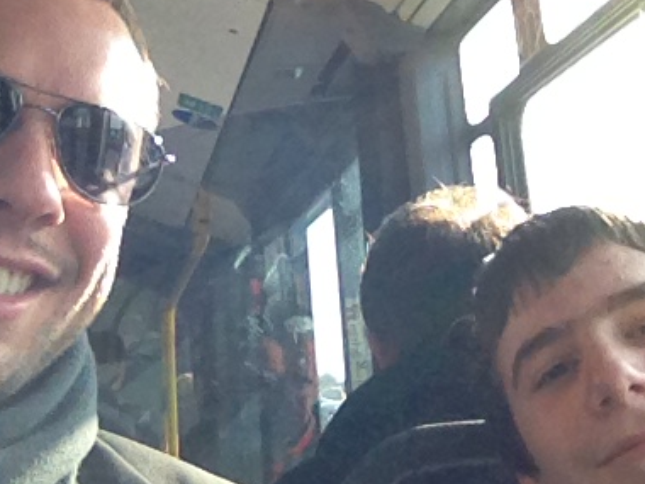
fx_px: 1099
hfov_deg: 32.7
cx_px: 314
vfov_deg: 24.7
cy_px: 165
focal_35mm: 59
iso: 125
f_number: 2.4
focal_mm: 1.85
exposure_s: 1/279
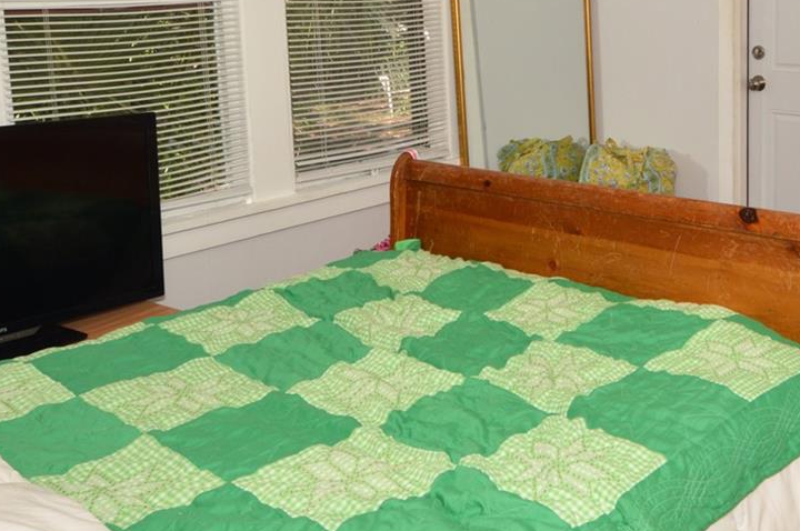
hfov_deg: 45.9
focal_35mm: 40
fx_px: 888
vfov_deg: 32.5
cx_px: 648
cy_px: 113
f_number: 8
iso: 200
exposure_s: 1/100
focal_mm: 12
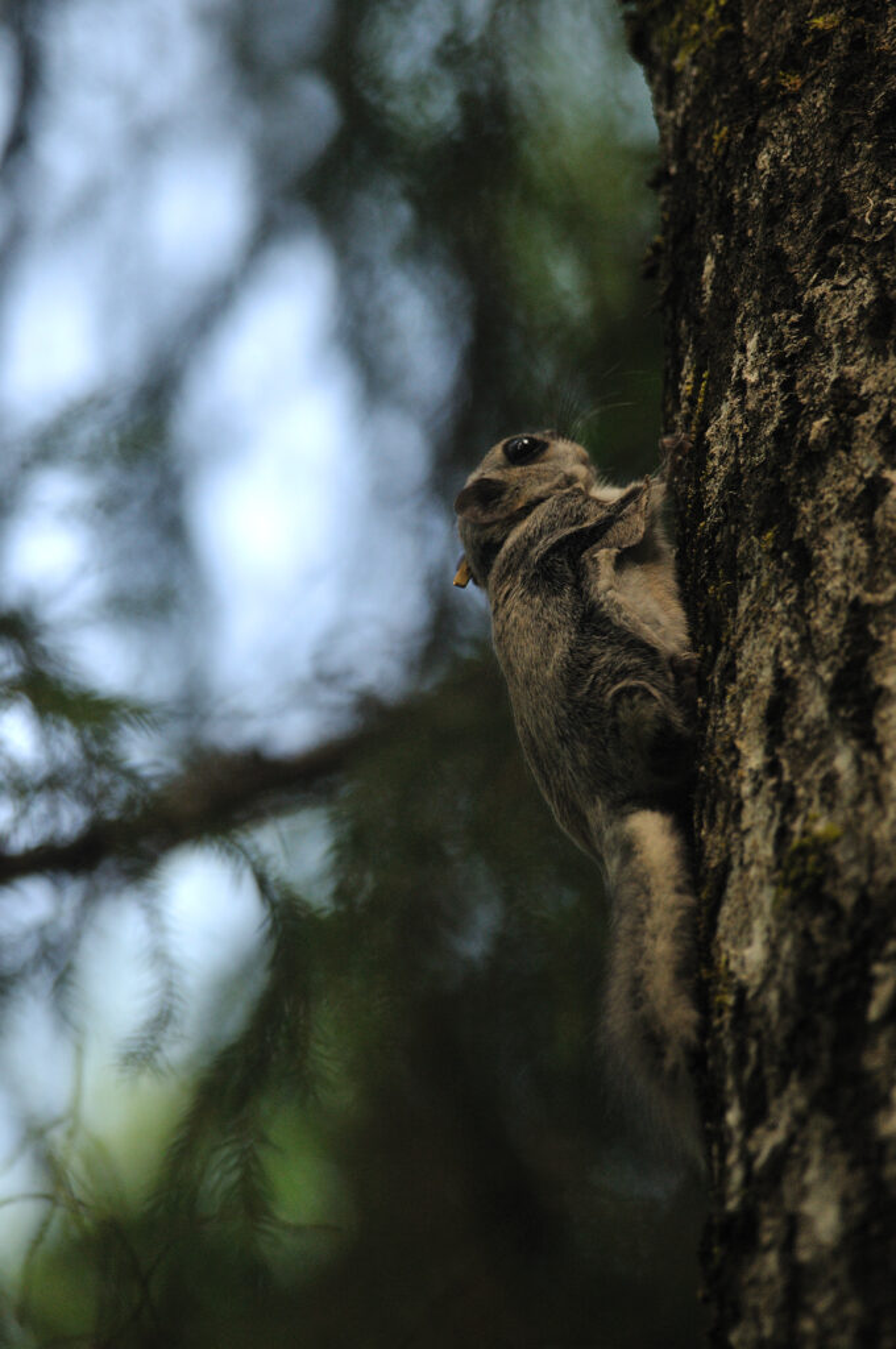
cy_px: 674
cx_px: 448
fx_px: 23582
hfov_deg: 2.2
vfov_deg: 3.3
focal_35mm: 630
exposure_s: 1/200
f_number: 5.6
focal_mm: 420
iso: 500
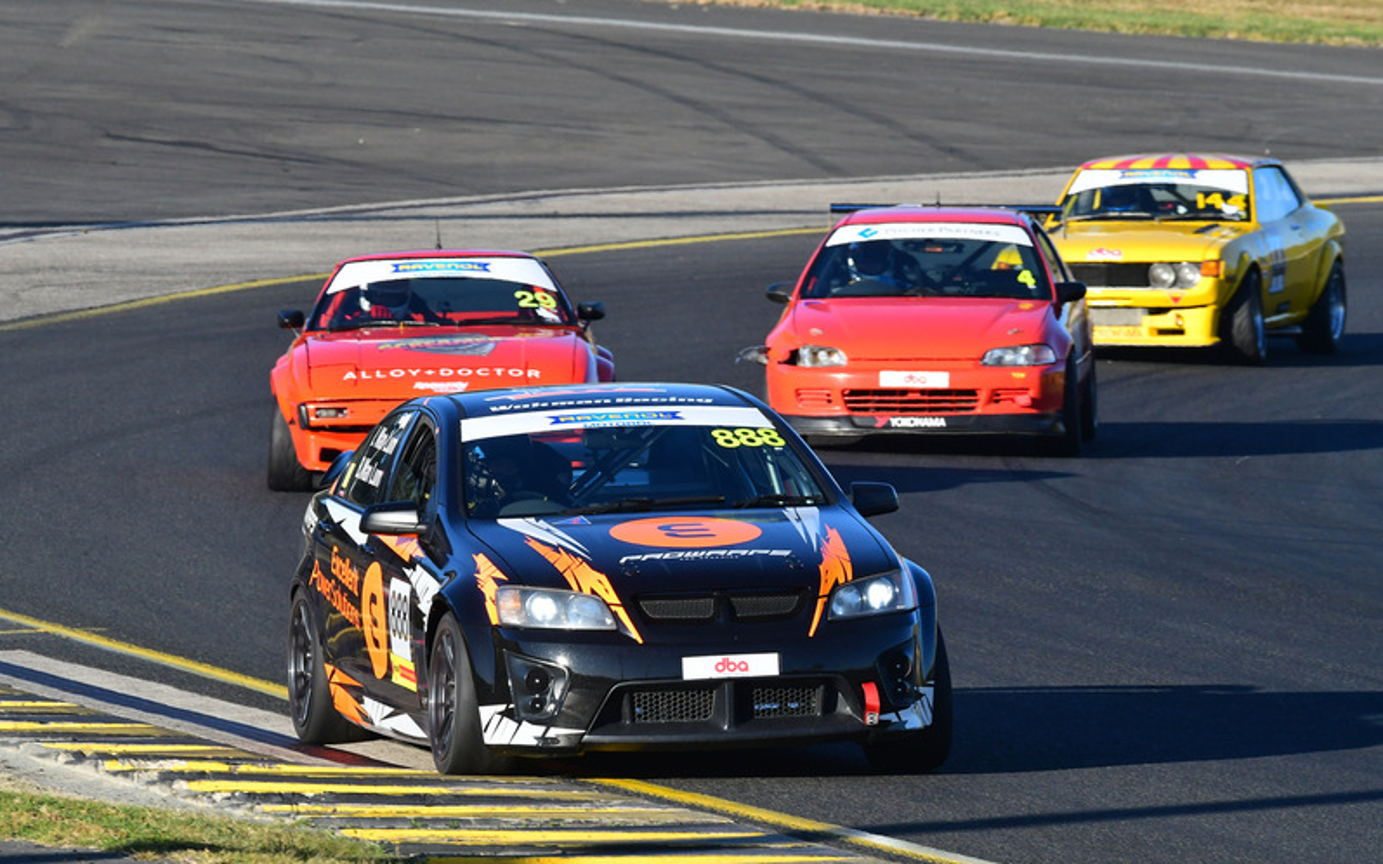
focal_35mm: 537
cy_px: 439
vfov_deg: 2.4
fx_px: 20239
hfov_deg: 3.9
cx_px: 691
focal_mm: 350
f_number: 11
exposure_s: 1/640
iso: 800
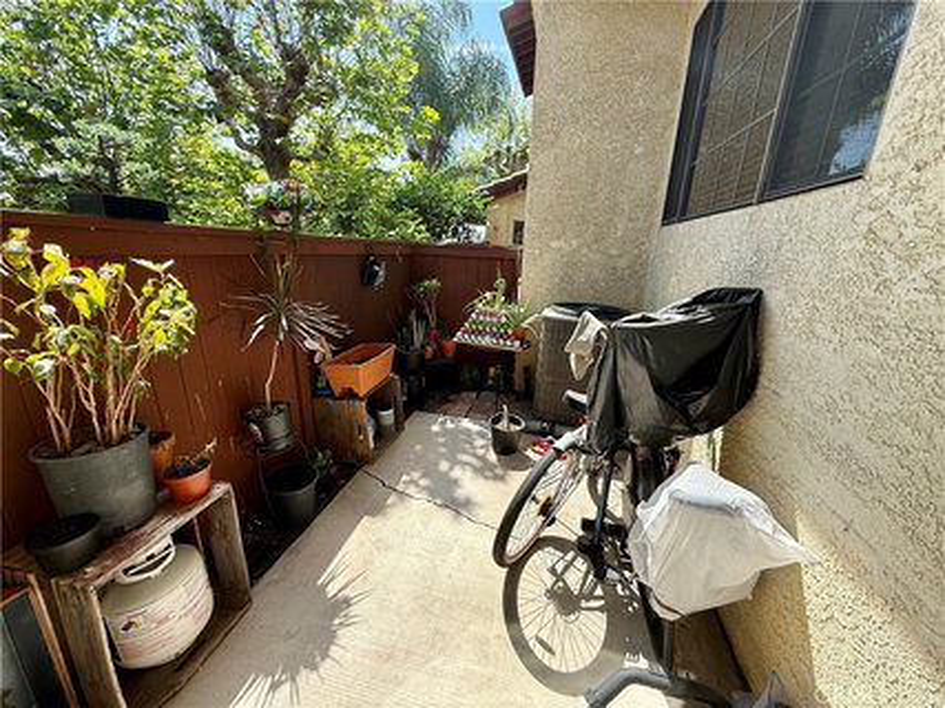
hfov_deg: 102.1
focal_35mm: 14
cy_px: 354
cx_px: 472
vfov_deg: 85.6
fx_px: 382
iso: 64
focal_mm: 2.22
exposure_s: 1/482
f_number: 2.2
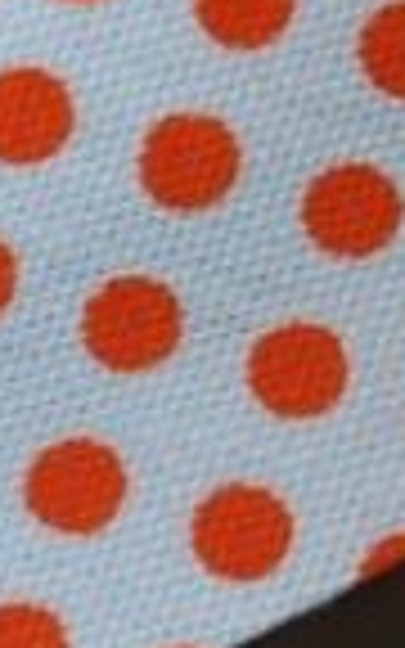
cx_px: -454
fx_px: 5987
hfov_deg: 3.8
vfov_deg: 6.2
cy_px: 704
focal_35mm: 339
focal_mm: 40
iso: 400
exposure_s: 1/80
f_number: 5
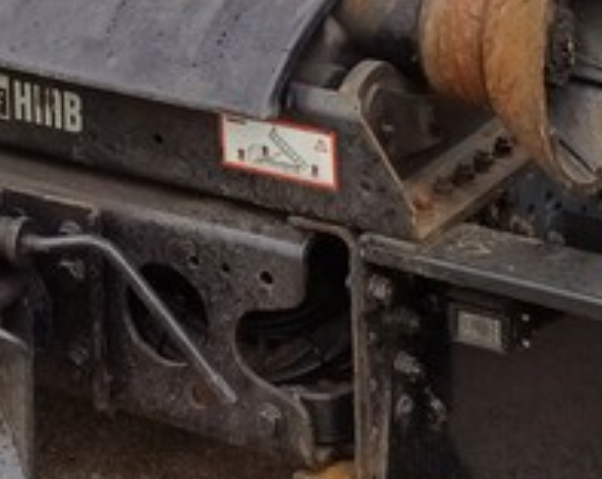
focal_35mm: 127
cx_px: -49
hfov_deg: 14.8
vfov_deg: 11.0
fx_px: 2259
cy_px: -503
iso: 50
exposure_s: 1/282
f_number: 1.8
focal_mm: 4.65
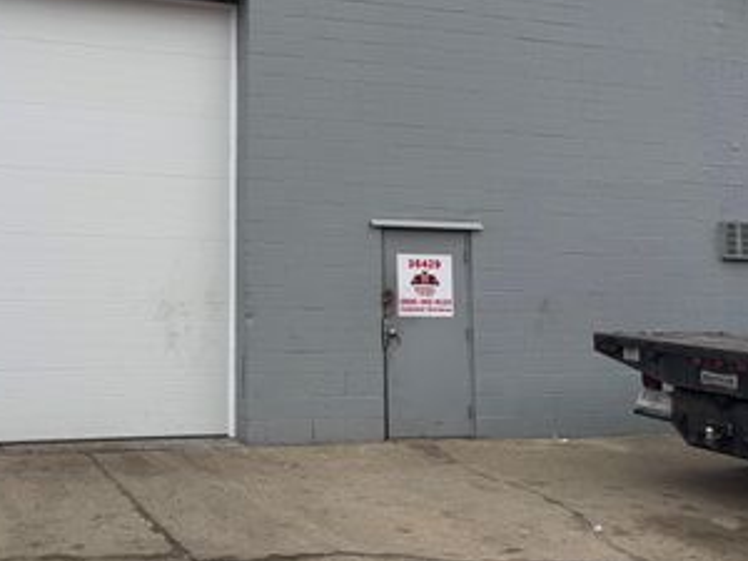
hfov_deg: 44.5
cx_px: 150
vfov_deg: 35.6
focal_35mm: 40
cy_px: 188
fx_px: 864
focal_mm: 6.76
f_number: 1.78
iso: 80
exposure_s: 1/980
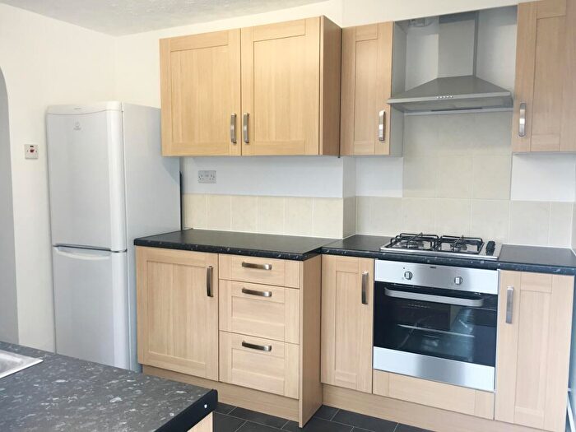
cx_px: 288
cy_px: 216
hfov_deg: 61.7
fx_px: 483
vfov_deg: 48.2
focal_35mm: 29
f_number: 2.2
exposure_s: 1/17
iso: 32
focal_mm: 4.15
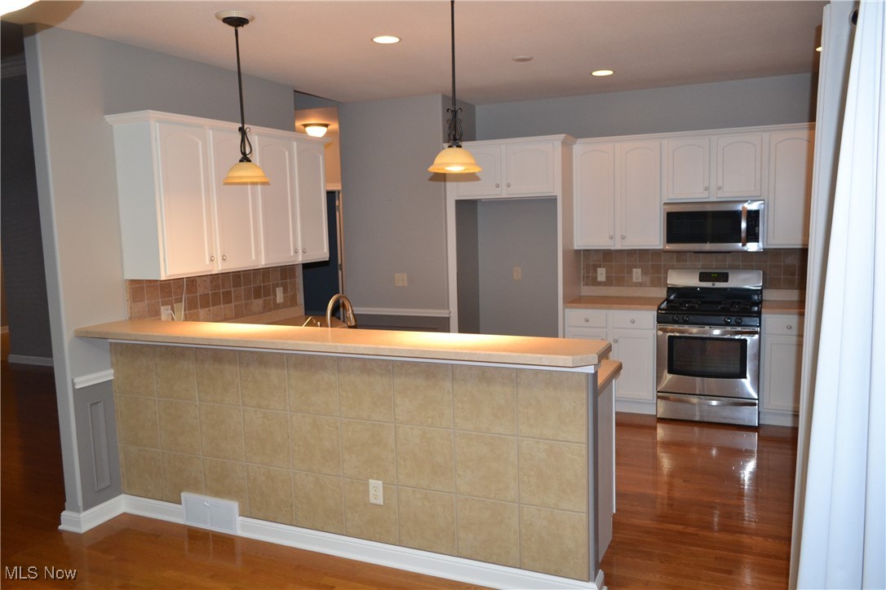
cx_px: 443
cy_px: 295
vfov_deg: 47.9
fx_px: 664
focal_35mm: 27
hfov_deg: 67.4
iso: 1250
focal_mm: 18
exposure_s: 1/60
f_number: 3.5
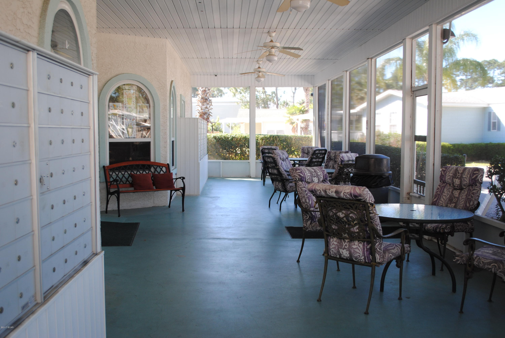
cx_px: 252
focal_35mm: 36
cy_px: 169
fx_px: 506
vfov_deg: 37.0
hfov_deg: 53.1
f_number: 4.5
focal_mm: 24
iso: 200
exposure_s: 1/80
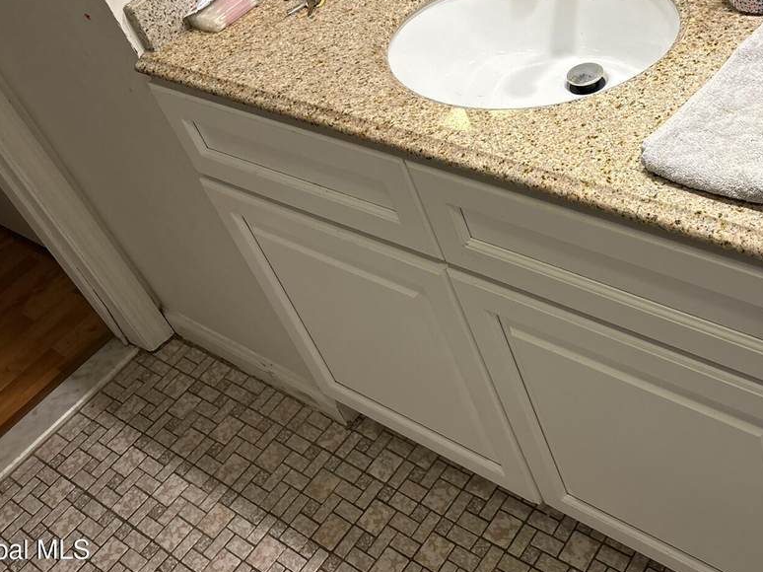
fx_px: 948
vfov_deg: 32.7
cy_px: 119
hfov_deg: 42.4
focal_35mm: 43
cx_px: 580
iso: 64
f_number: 1.6
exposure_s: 1/60
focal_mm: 5.96
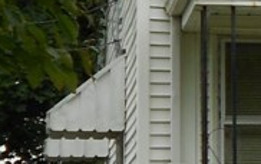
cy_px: 108
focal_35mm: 221
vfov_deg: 5.9
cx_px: 609
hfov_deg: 8.7
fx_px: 1573
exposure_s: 1/200
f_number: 3.9
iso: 80
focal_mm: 6.7
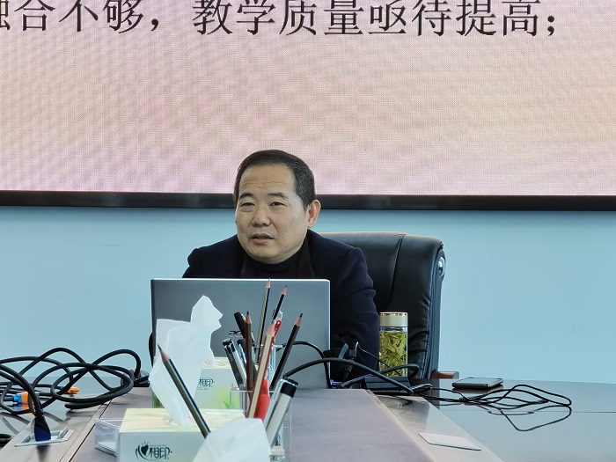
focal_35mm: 121
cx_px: 308
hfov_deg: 16.3
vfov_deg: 12.2
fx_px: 2153
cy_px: 231
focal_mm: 7.48
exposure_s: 1/100
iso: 64
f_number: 2.4
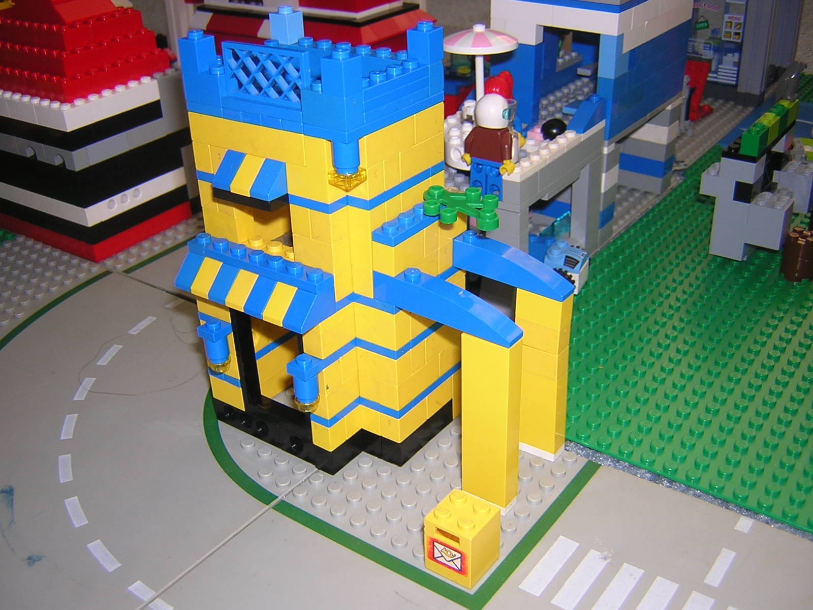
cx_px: 406
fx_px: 846
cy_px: 305
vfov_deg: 39.7
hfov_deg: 51.4
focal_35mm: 36
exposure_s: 1/60.1
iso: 100
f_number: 2.6
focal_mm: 4.7
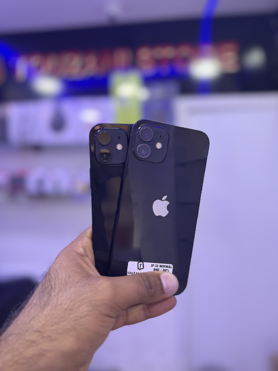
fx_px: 257
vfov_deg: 71.6
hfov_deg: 56.8
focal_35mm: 24
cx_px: 139
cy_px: 186
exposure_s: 1/123
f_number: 1.78
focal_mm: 6.76
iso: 50
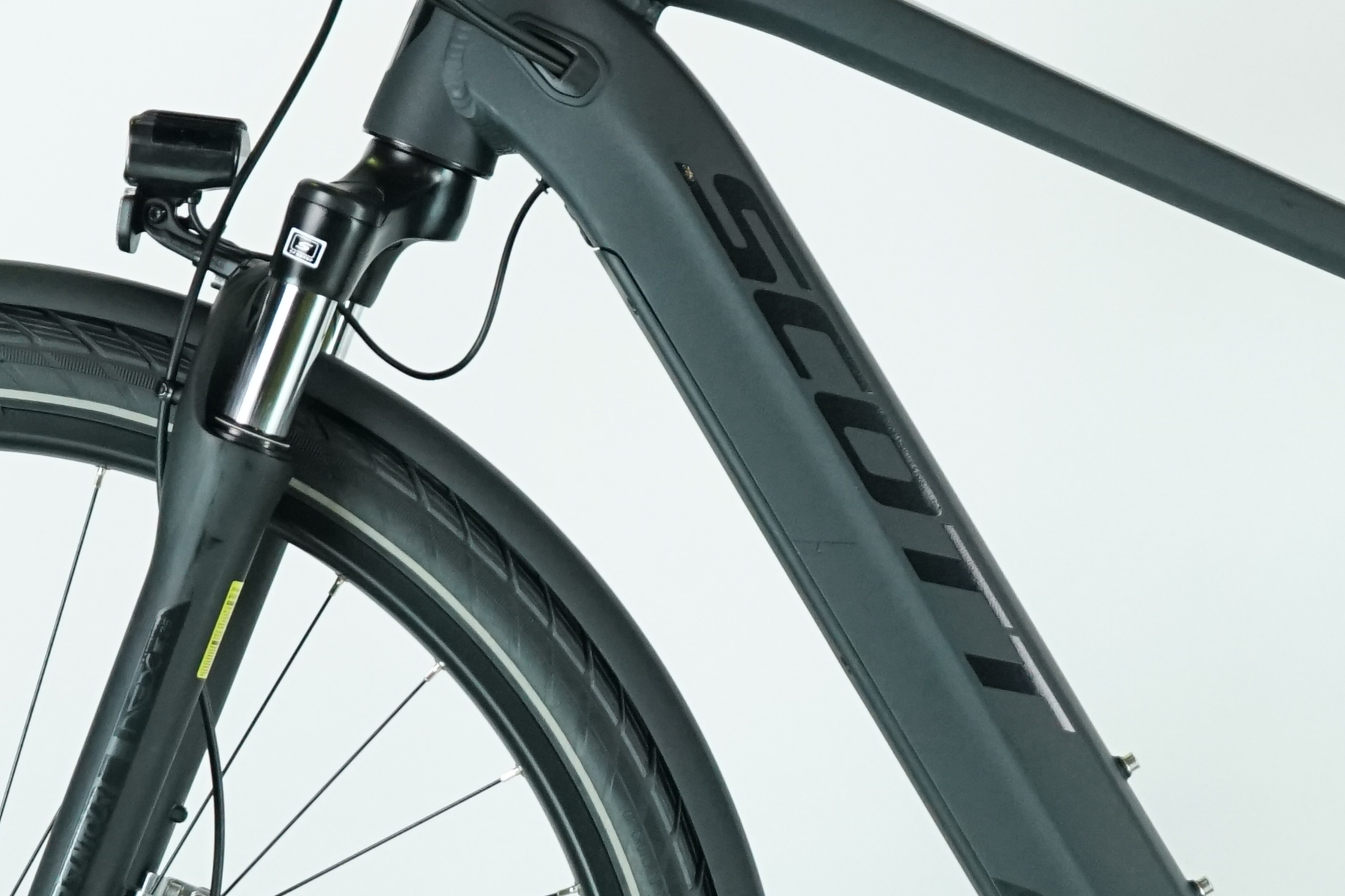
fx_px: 7919
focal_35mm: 212
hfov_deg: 9.7
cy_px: 610
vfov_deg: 6.5
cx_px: 1221
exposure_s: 1/200
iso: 2000
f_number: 5.6
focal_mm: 65
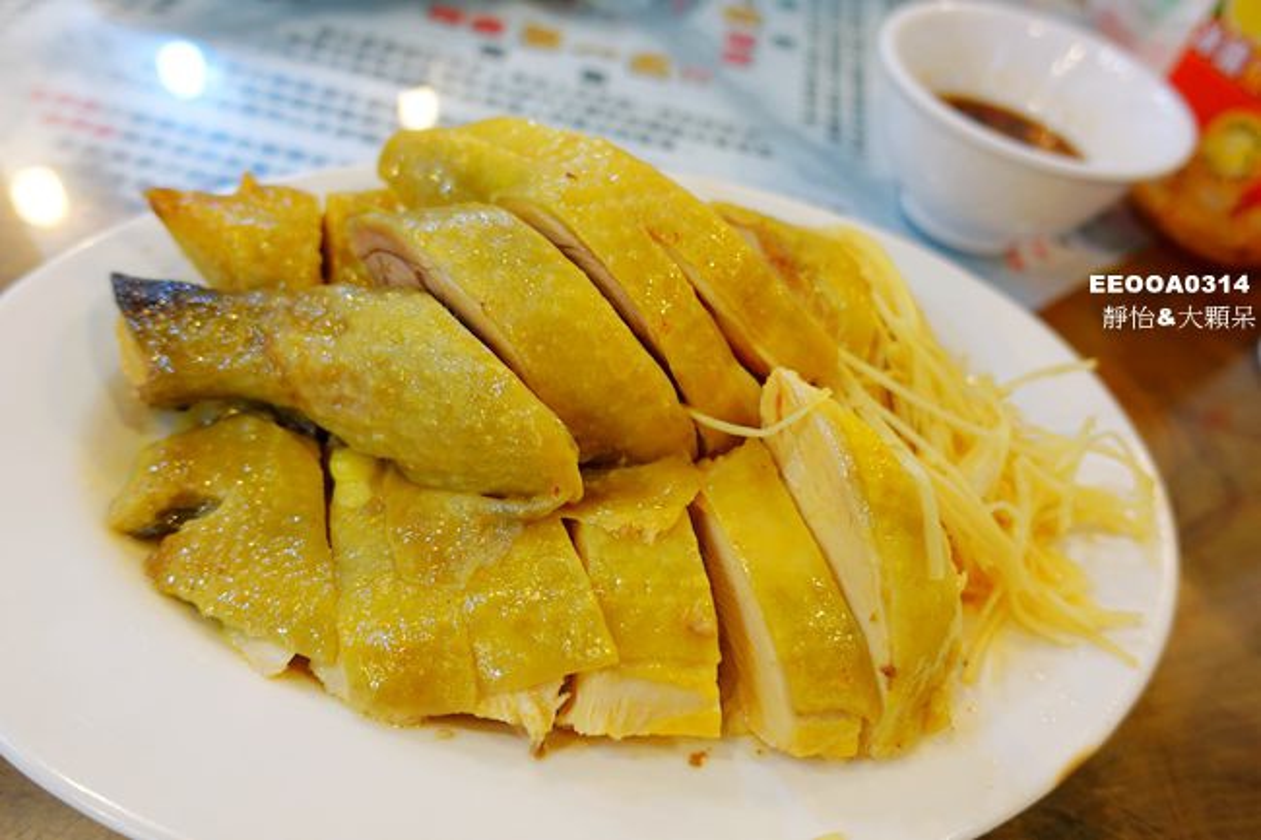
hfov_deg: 73.8
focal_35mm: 24
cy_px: 420
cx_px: 630
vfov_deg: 53.1
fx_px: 840
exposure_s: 1/30
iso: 125
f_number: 2
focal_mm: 8.8
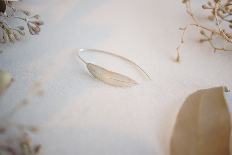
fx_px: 290
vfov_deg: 29.9
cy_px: 78
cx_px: 116
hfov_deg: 43.6
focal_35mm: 45
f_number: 3.5
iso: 800
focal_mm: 30
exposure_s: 1/125
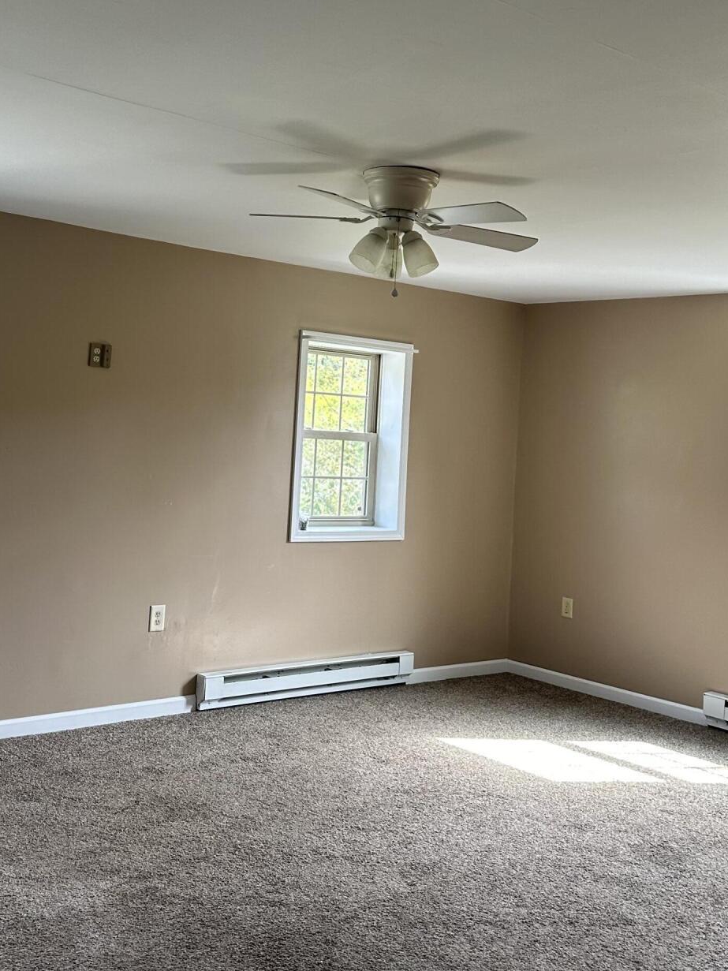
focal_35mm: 39
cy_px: 360
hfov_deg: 36.4
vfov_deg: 47.4
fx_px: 1094
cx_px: 237
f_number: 1.78
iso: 125
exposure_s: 1/120
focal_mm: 6.86
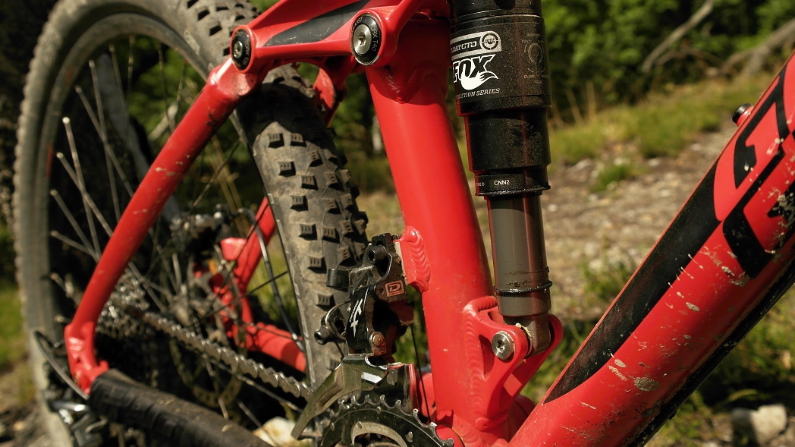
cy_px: 179
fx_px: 759
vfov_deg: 32.7
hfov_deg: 55.3
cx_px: 412
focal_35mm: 36
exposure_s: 1/640
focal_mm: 20
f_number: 5
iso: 200
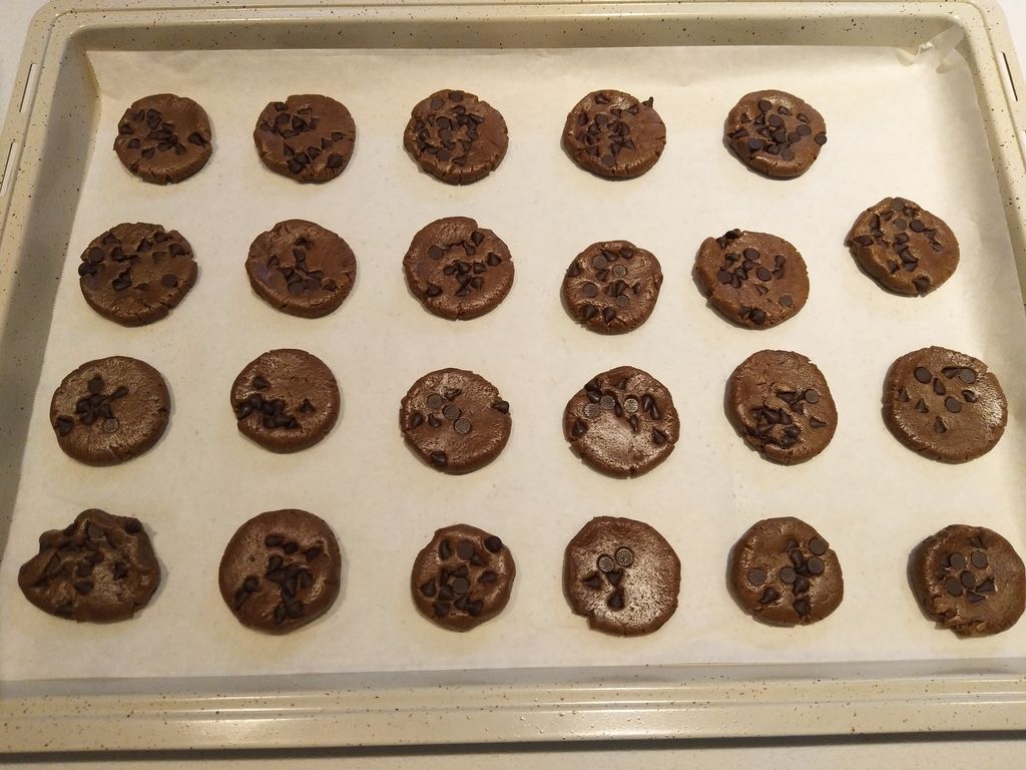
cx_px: 513
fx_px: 771
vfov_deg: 53.1
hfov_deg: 67.3
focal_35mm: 26
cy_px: 385
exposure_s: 1/50
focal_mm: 3.88
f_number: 2
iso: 250
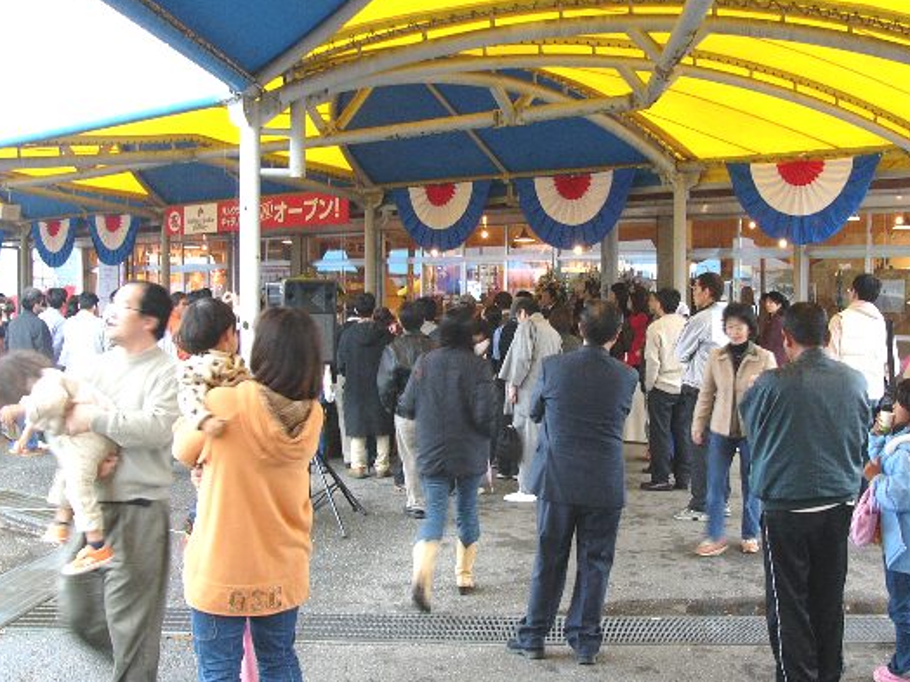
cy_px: 321
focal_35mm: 44
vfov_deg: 32.9
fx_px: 1157
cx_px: 531
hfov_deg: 42.8
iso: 100
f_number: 2.8
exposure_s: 1/13
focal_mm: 6
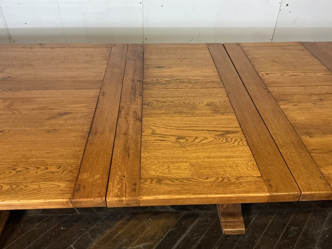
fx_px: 278
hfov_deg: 61.7
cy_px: 124
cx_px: 166
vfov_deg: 48.2
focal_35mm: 29
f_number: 1.8
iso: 320
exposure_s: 1/33
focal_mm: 3
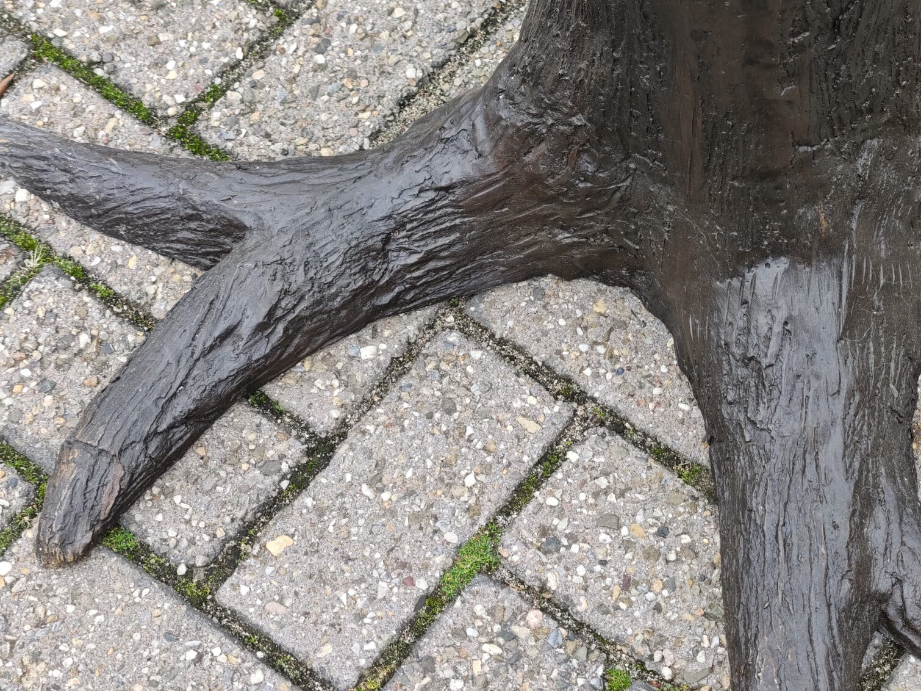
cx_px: 683
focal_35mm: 78
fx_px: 2075
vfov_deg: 18.8
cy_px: 202
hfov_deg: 24.8
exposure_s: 1/137
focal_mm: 8.72
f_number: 1.63
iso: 50
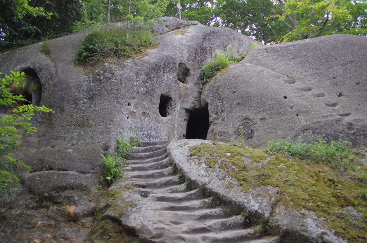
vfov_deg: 36.8
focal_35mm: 36
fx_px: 366
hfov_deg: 53.2
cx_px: 184
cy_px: 122
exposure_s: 1/60
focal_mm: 24
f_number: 4.2
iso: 560
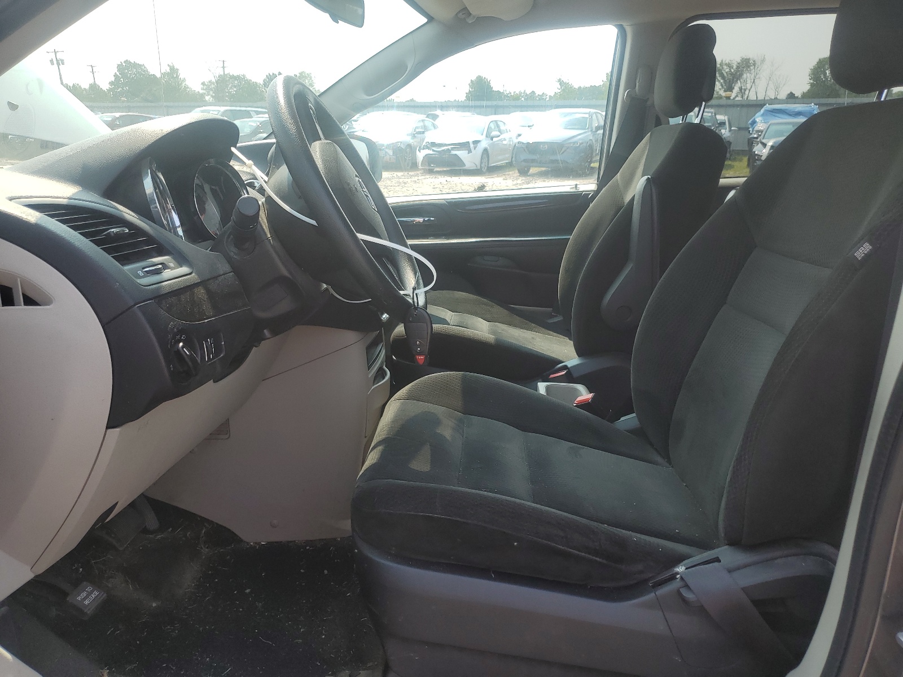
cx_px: 452
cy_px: 338
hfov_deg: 67.3
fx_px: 678
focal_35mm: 26
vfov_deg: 53.1
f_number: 1.5
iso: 50
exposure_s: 1/909
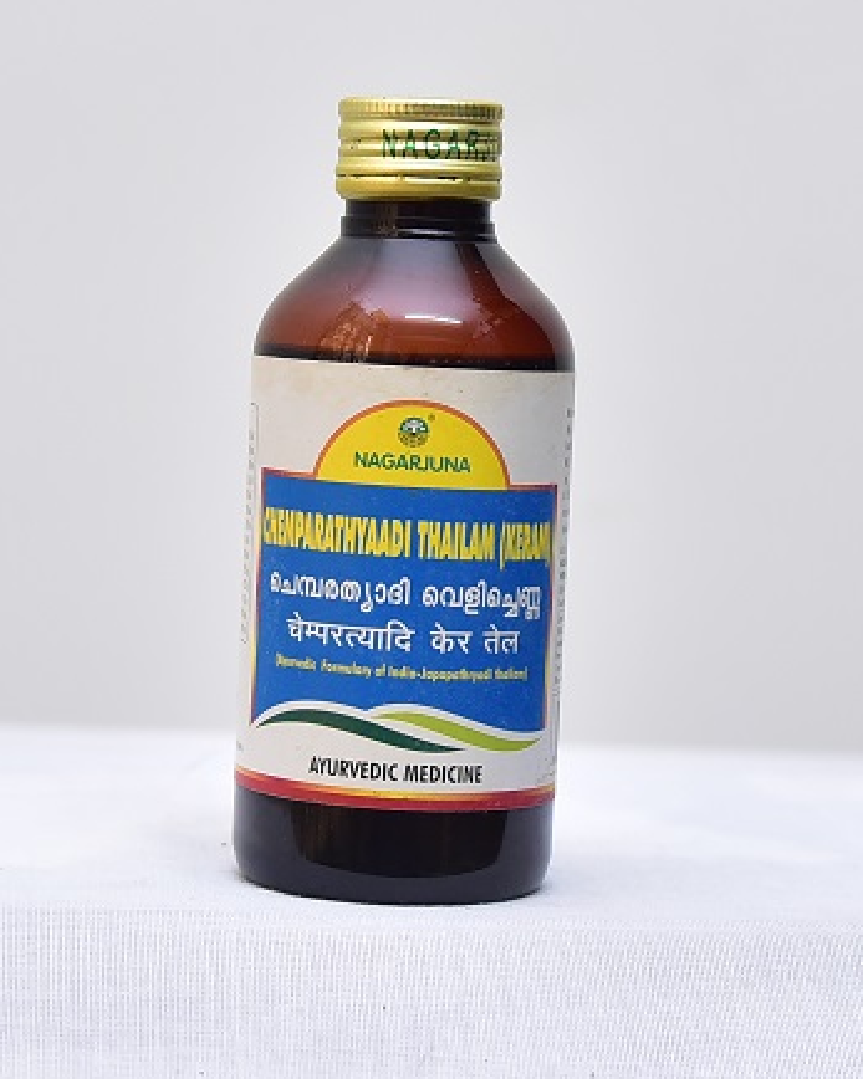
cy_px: 599
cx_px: 433
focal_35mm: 50
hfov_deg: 30.2
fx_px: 1597
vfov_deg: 37.3
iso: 1250
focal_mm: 44
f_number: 4
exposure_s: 1/100
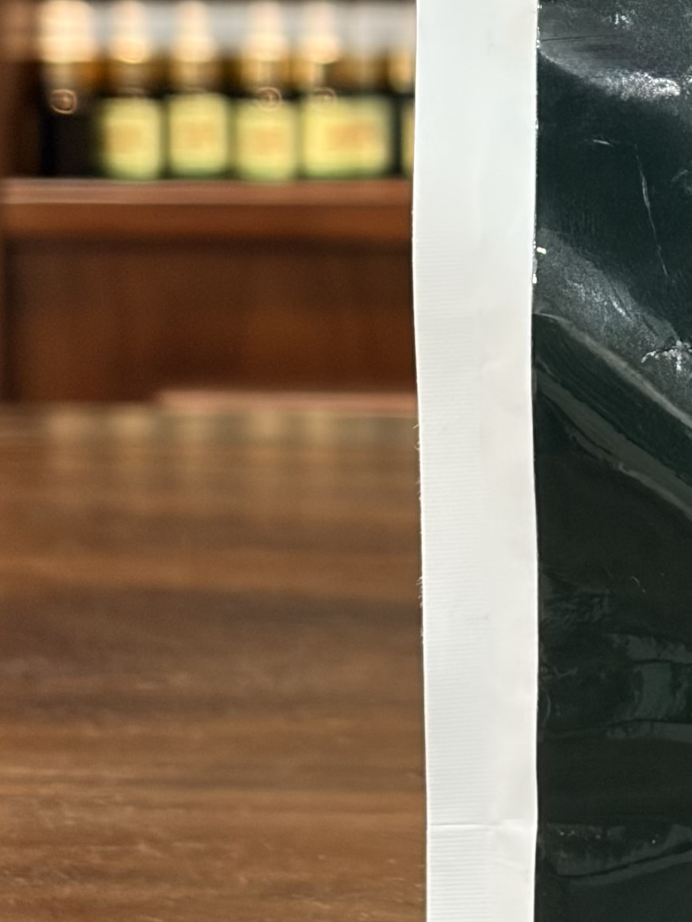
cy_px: 170
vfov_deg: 11.3
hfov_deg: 8.4
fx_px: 4637
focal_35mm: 174
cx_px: 1017
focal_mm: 5.96
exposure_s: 1/50
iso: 125
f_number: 1.6
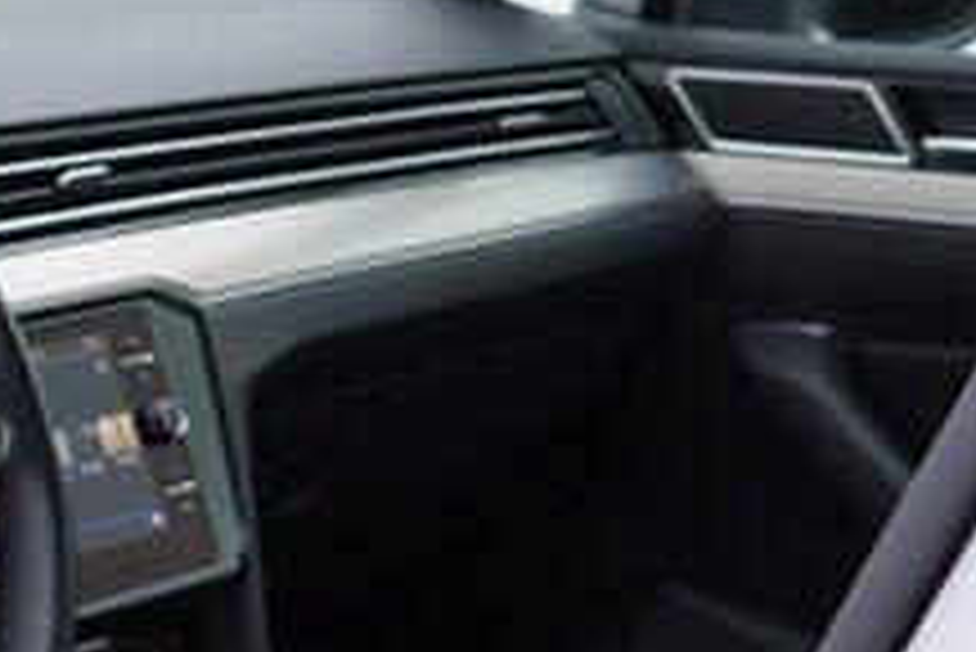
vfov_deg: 7.9
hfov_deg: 11.4
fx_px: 4612
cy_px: 1117
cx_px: -675
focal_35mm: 170
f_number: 3.2
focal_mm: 24
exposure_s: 1/50
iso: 125
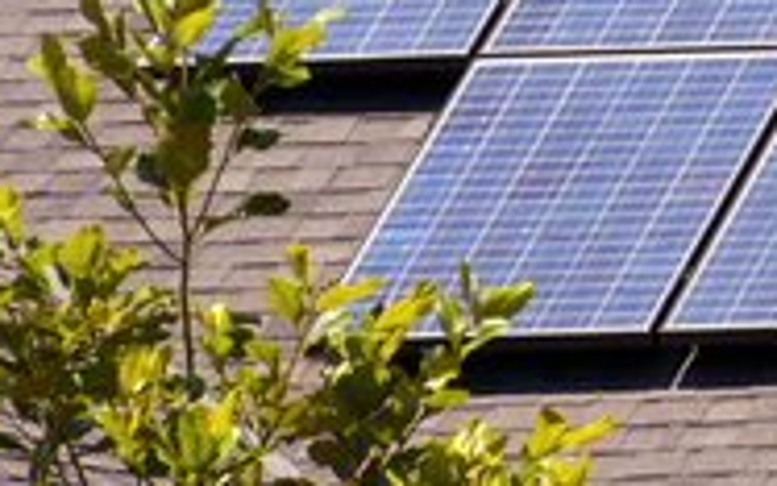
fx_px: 19423
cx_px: 979
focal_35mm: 917
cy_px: -216
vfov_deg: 1.4
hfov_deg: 2.3
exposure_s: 1/500
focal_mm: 155
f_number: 11
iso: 250
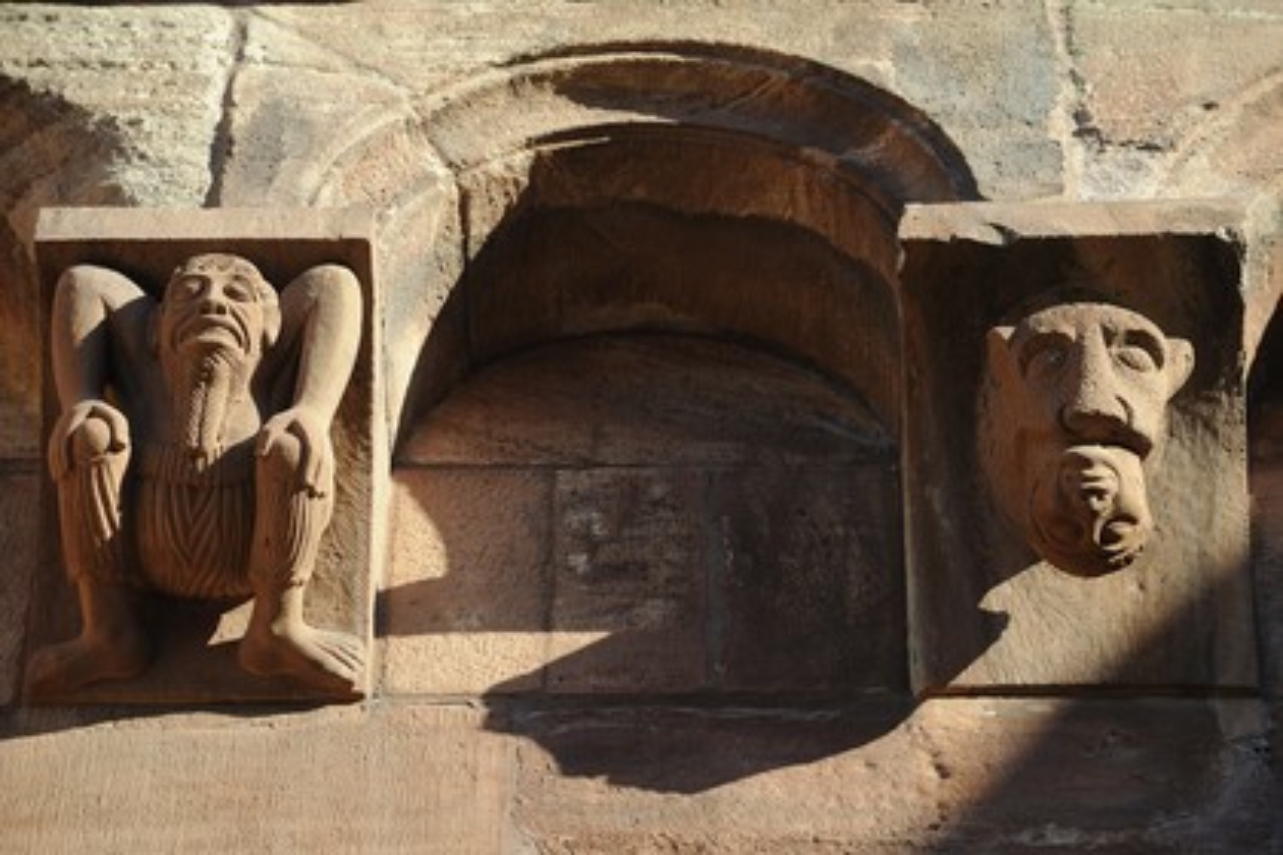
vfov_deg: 6.9
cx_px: 642
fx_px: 7127
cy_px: 428
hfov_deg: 10.3
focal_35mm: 200
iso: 400
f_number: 6.3
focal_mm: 200
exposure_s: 1/320
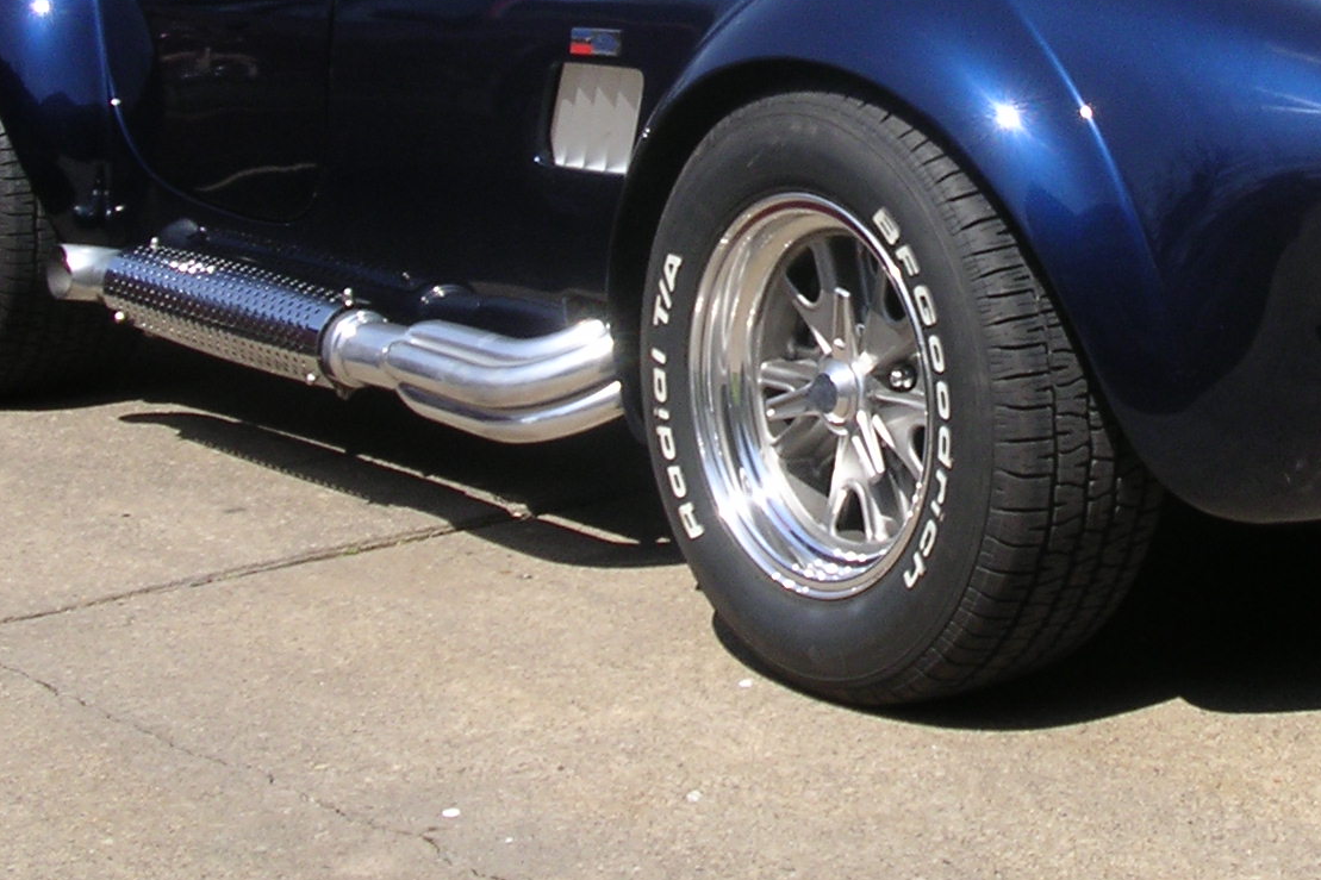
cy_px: 30
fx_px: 2678
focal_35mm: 73
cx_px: 943
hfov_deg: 27.4
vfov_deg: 18.3
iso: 100
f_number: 5.6
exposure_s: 1/246
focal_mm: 5.8
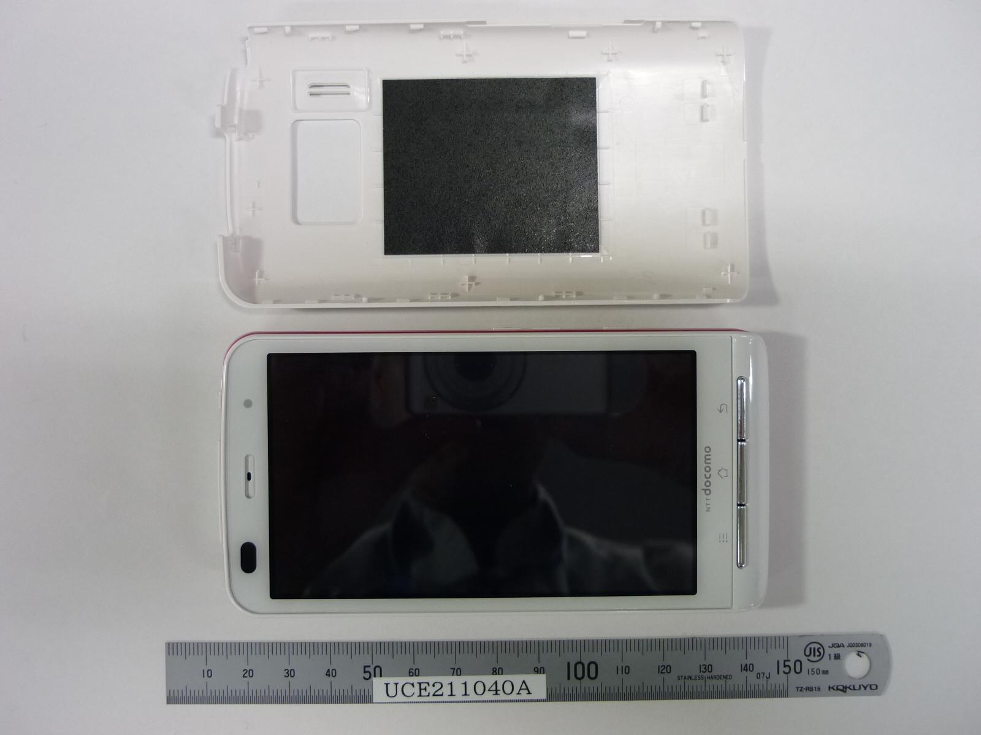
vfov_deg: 42.9
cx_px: 490
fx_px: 935
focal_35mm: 33
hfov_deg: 55.4
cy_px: 368
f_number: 2.8
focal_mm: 5.5
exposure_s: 1/30
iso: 160
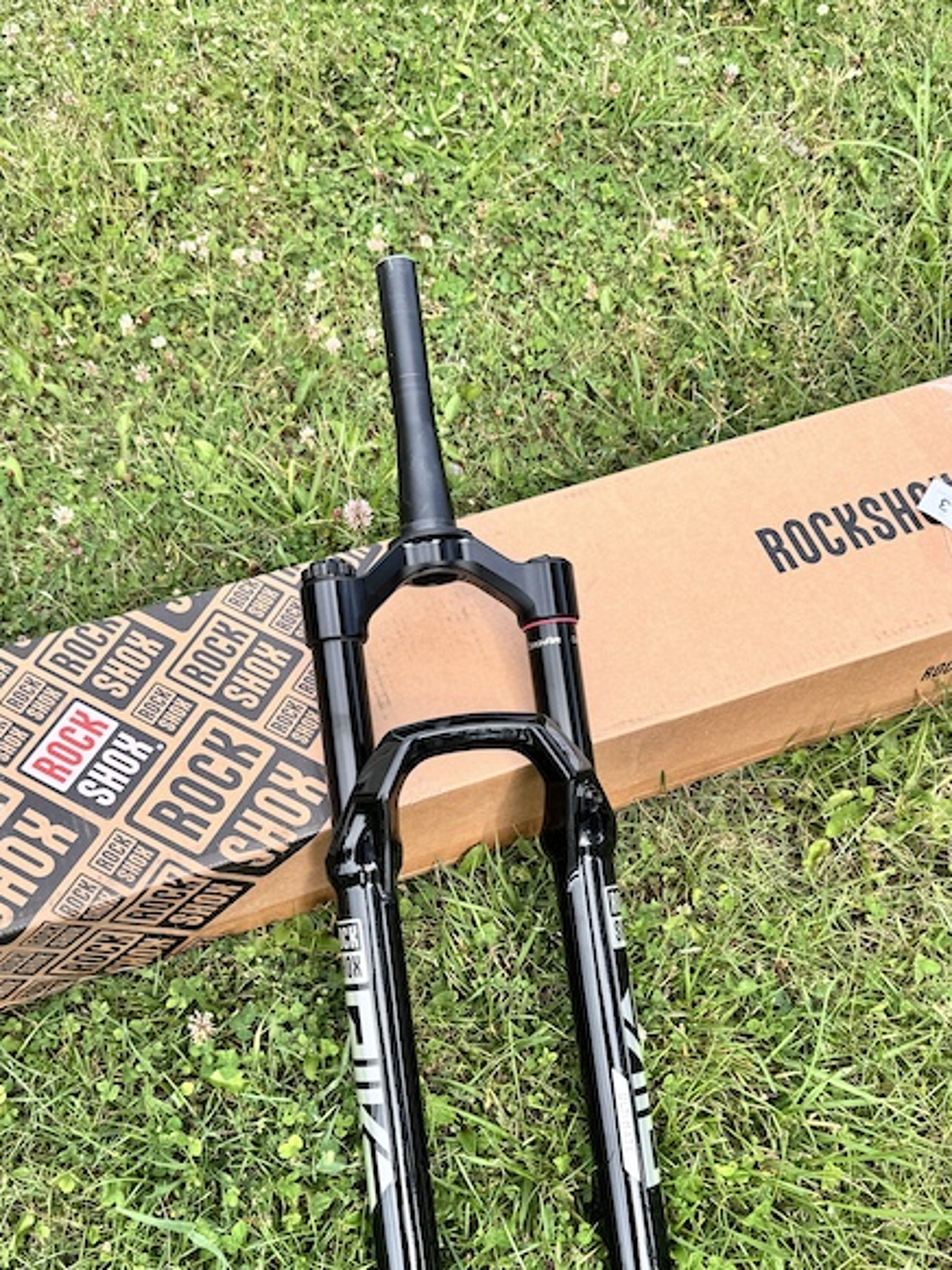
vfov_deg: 55.0
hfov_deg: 42.9
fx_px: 1211
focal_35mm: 33
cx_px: 428
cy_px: 751
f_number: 1.78
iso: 80
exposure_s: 1/1215
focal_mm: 6.76
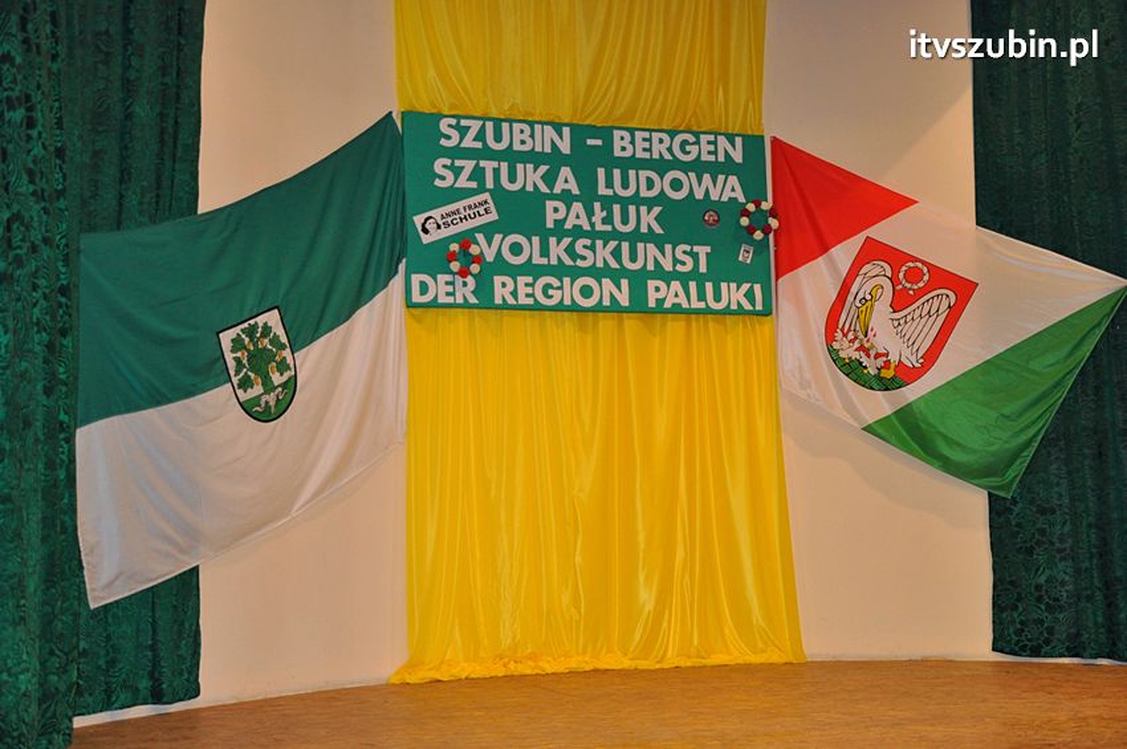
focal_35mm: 45
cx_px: 564
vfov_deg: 29.8
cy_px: 374
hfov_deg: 43.6
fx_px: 1407
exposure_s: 1/60
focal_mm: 30
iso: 1000
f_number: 4.2
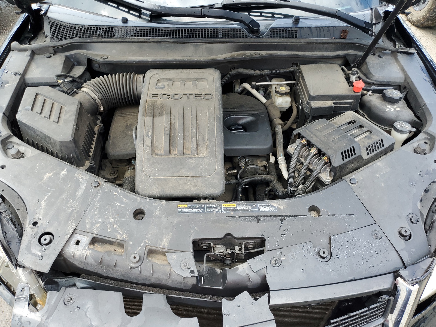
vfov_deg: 53.1
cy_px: 164
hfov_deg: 67.3
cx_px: 218
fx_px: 327
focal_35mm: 26
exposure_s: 1/263
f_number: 1.5
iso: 50
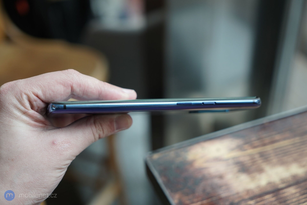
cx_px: 154
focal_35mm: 53
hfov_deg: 37.5
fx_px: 452
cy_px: 102
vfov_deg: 25.5
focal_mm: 53
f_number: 4
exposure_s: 1/200
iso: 1000
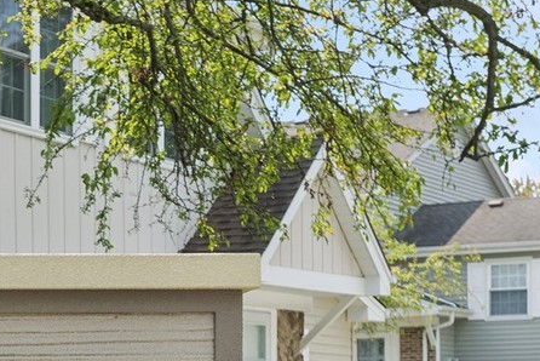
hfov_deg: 15.5
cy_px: 511
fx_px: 1906
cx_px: -124
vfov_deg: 10.5
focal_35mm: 127
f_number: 8
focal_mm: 35
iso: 400
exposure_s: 1/250
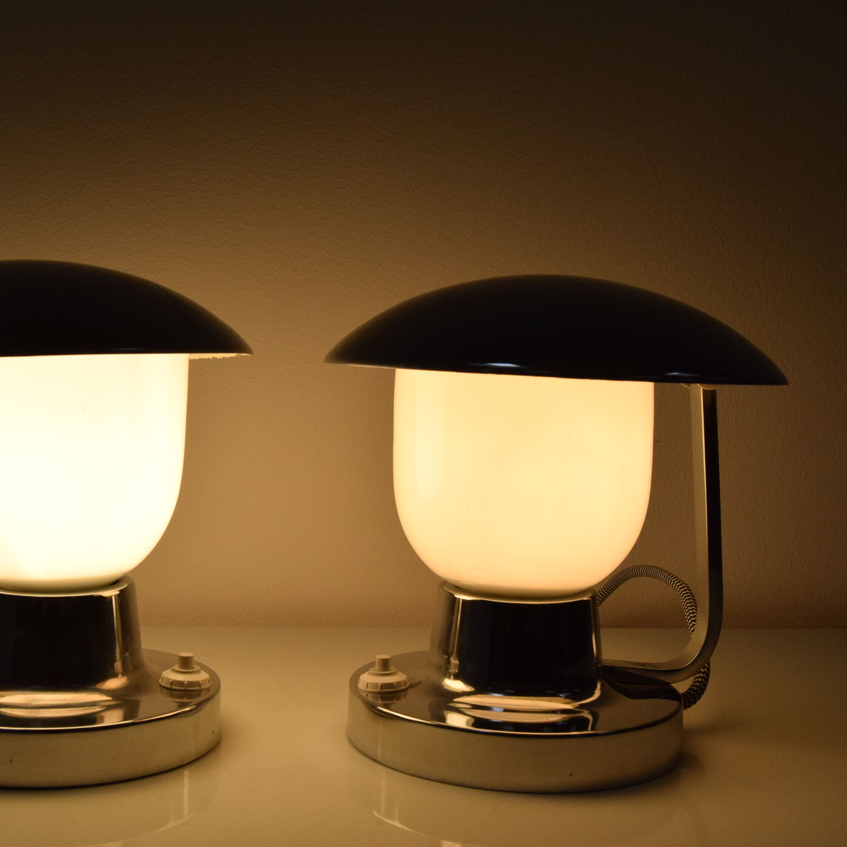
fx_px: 1273
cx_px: 296
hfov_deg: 36.5
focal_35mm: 46
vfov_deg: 36.8
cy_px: 425
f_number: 11
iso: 1600
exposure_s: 1/500
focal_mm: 24
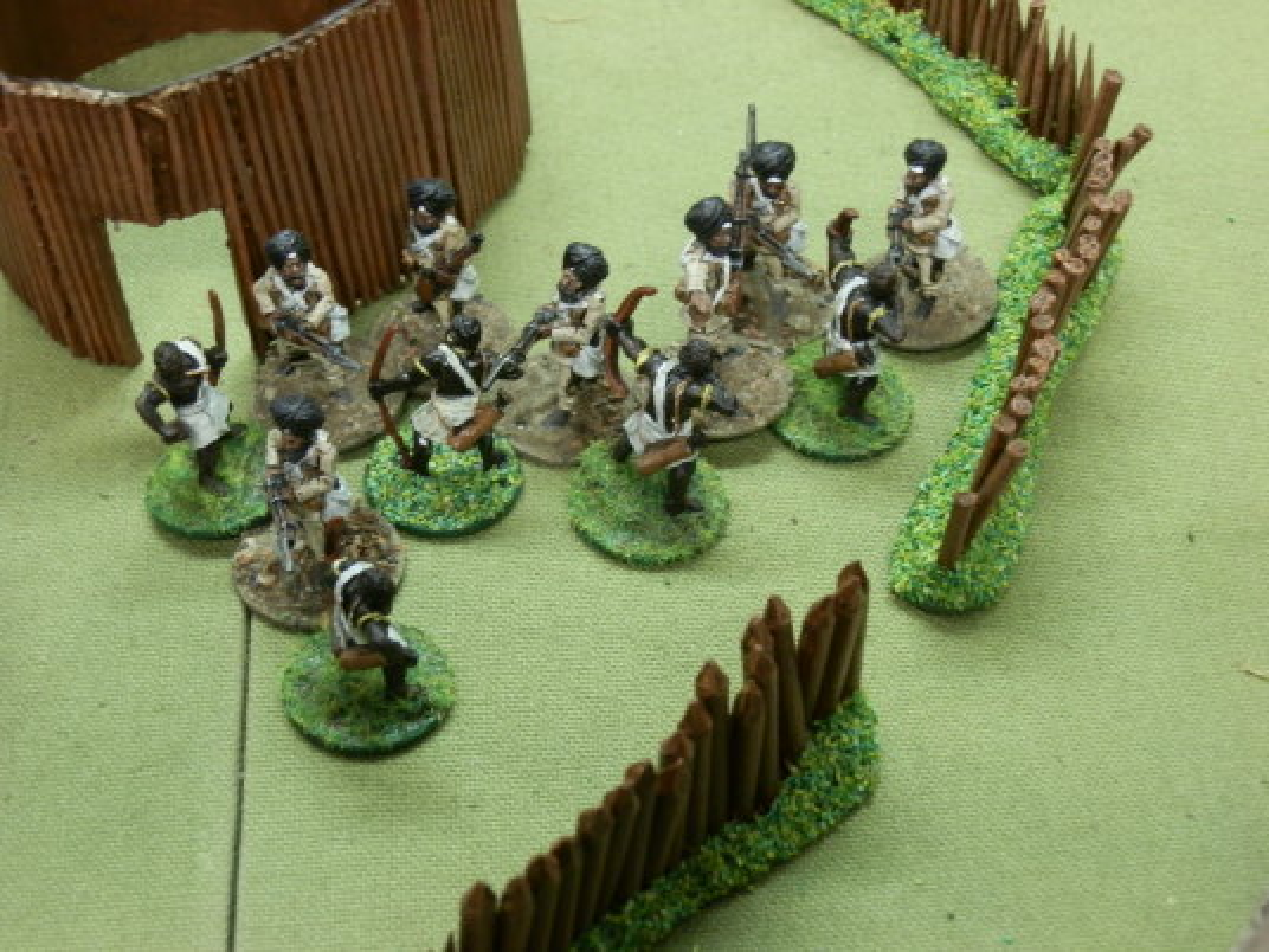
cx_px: 634
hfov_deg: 31.7
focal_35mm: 61
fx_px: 2236
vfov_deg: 24.0
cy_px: 476
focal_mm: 10.99
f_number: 3.7
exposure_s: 1/13
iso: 200
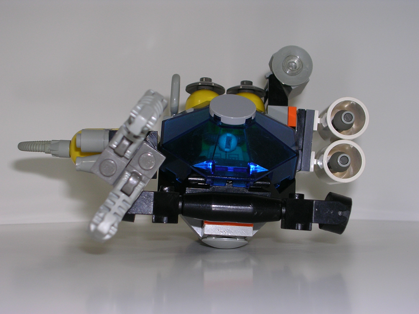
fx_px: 811
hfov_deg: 29.0
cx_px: 210
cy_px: 157
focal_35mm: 67
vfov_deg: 21.9
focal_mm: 10.2
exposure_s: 1/60.1
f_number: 3.6
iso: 50
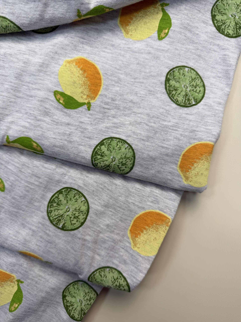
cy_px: 161
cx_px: 120
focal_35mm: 24
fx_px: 223
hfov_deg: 56.8
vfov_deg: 71.6
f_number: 1.78
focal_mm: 6.76
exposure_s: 1/414
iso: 80
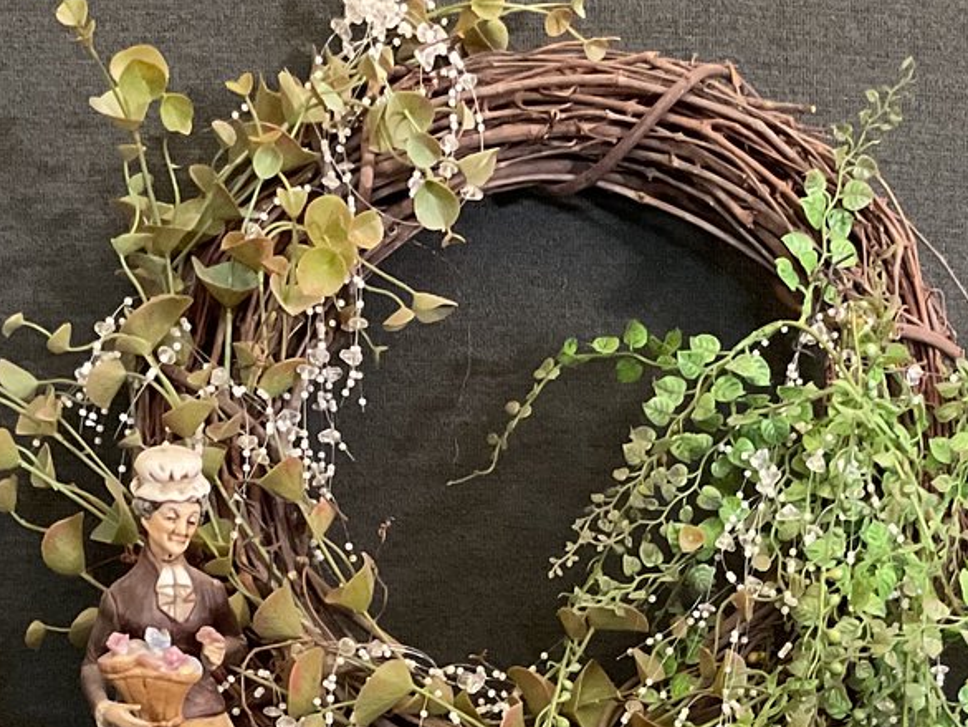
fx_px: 2098
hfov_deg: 25.8
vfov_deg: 18.8
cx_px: 691
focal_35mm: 75
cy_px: 819
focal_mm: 3
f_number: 1.8
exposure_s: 1/30
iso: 400
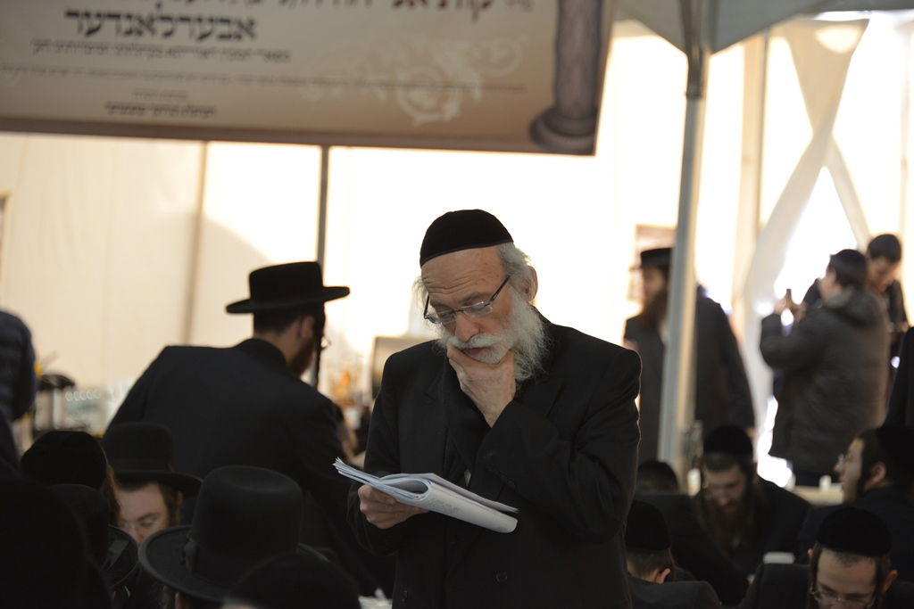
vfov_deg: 7.6
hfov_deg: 11.4
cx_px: 457
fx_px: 4570
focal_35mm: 180
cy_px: 304
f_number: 5.6
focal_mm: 180
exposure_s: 1/125
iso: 2000
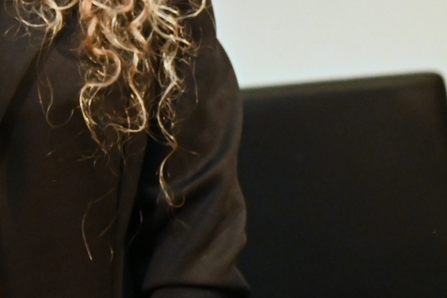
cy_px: -8
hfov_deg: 12.4
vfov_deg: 8.8
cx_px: -306
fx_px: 1912
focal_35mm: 154
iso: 6400
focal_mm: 45
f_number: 4.5
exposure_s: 1/160
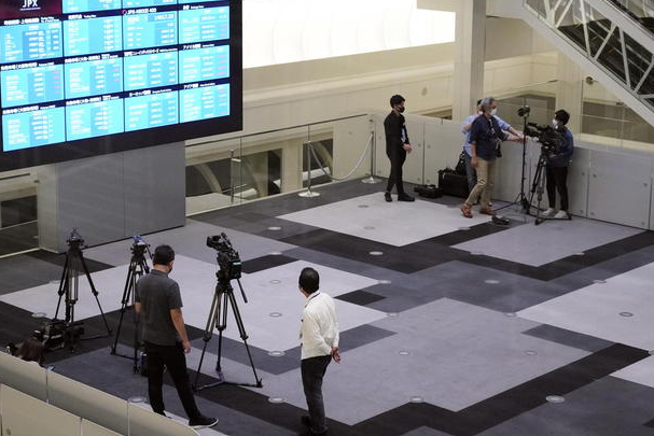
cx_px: 311
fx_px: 1363
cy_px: 186
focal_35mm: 75
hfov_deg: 27.0
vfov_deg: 18.2
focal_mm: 65
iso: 12800
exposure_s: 1/400
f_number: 4
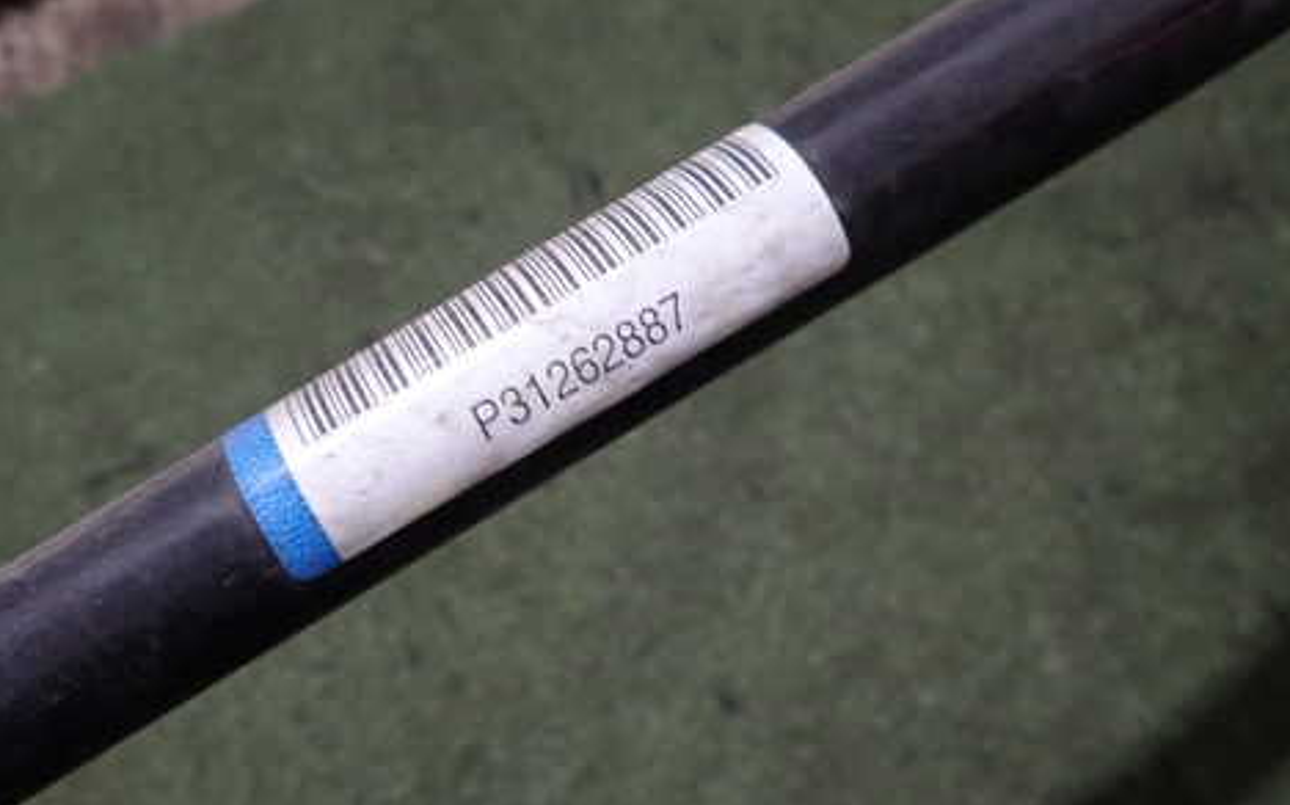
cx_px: 510
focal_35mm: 34
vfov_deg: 37.2
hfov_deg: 56.3
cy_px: 394
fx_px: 1195
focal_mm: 4.5
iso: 250
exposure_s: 1/30
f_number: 2
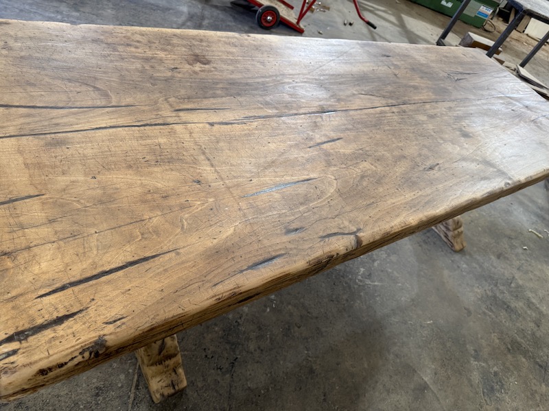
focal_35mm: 24
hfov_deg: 71.6
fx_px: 381
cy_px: 206
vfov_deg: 56.8
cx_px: 274
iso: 200
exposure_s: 1/100
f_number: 1.78
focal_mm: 6.76
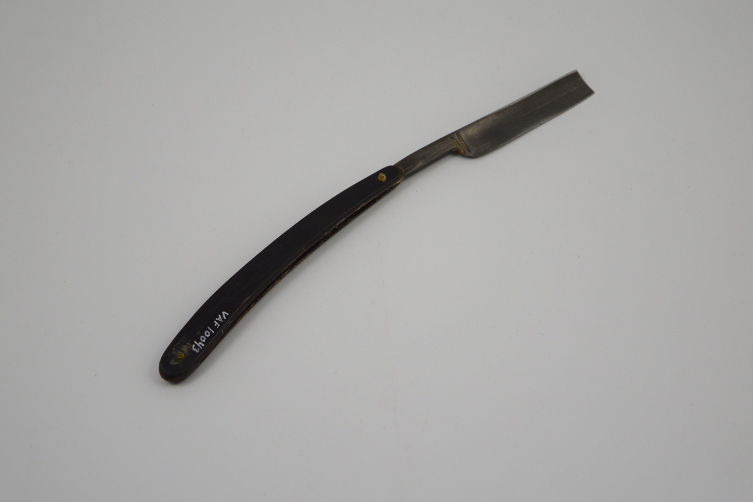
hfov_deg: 28.1
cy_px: 251
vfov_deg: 18.9
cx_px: 376
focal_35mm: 72
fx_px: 1506
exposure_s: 1/125
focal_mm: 48
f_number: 5.6
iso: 250
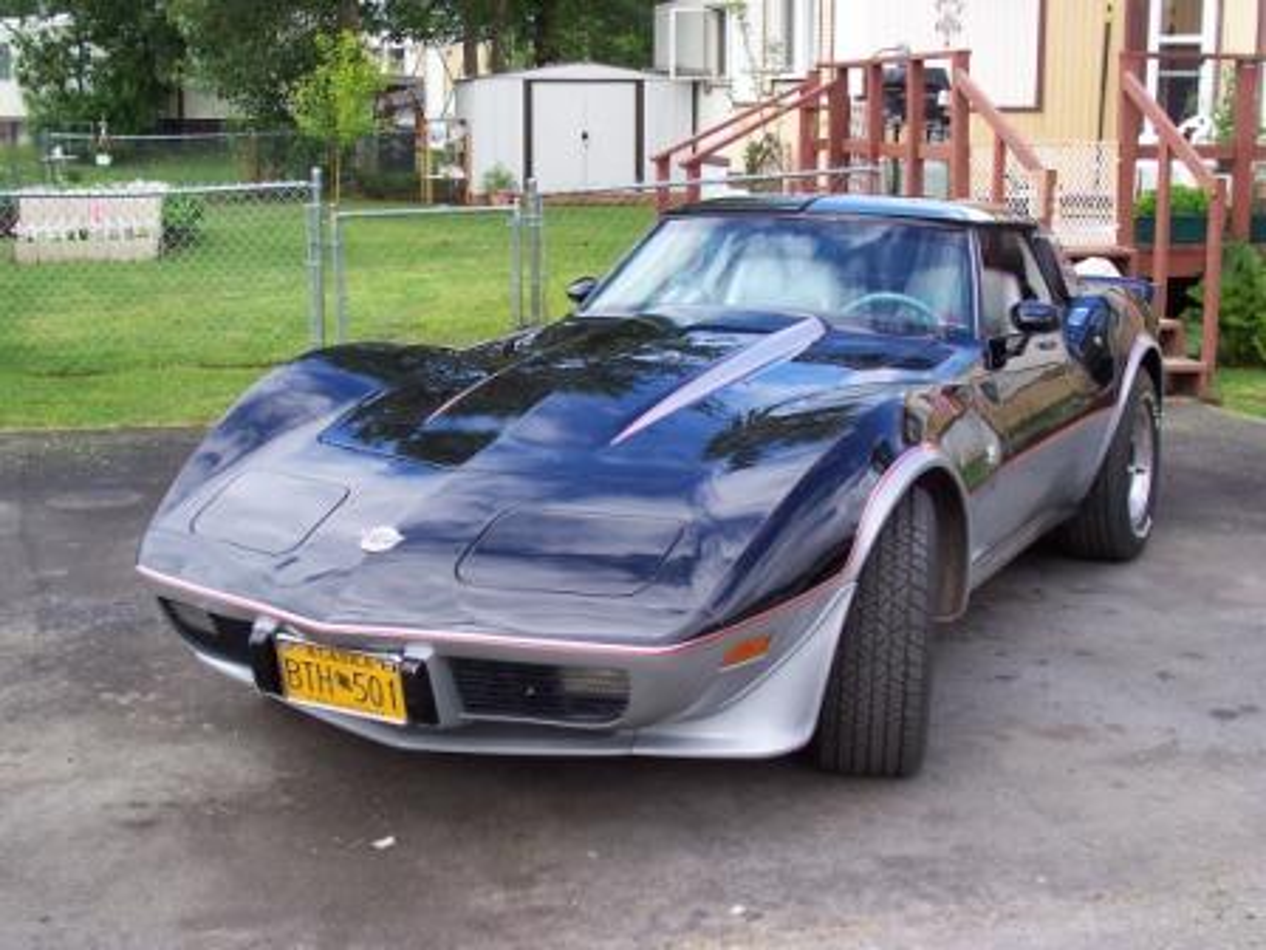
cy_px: 475
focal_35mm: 53
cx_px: 633
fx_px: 1938
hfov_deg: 36.2
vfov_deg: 27.5
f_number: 3.4
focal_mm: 8.6
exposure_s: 1/250
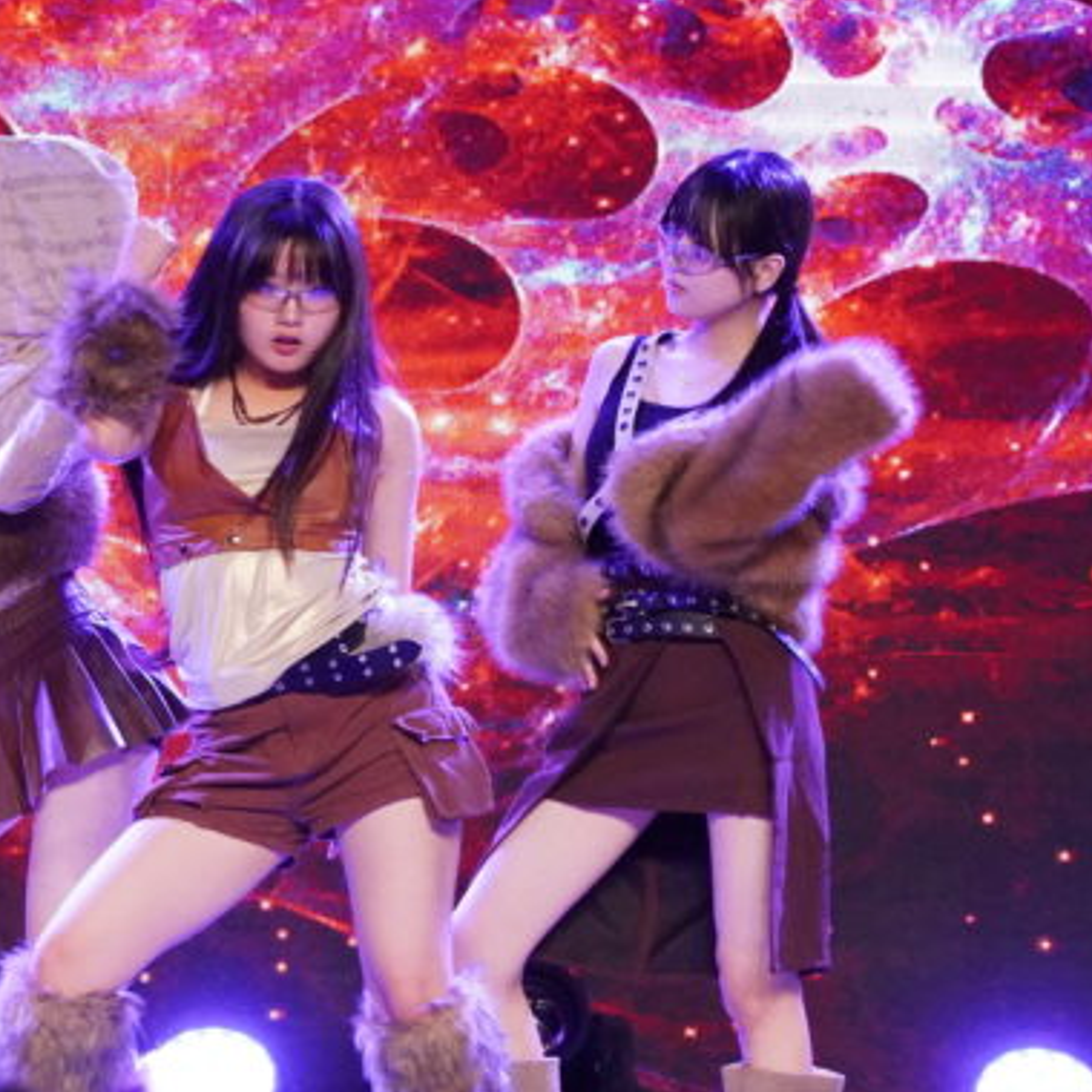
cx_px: 230
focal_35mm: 447
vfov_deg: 3.9
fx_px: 15954
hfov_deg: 3.9
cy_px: 562
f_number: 8
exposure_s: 1/250
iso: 10000
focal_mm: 180
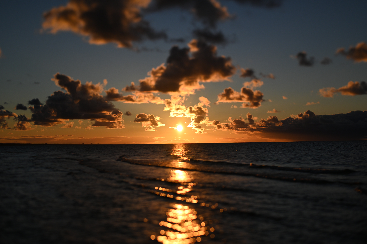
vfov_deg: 27.0
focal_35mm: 50
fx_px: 509
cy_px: 122
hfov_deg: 39.6
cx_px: 184
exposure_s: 1/4000
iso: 100
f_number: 1.4
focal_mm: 50
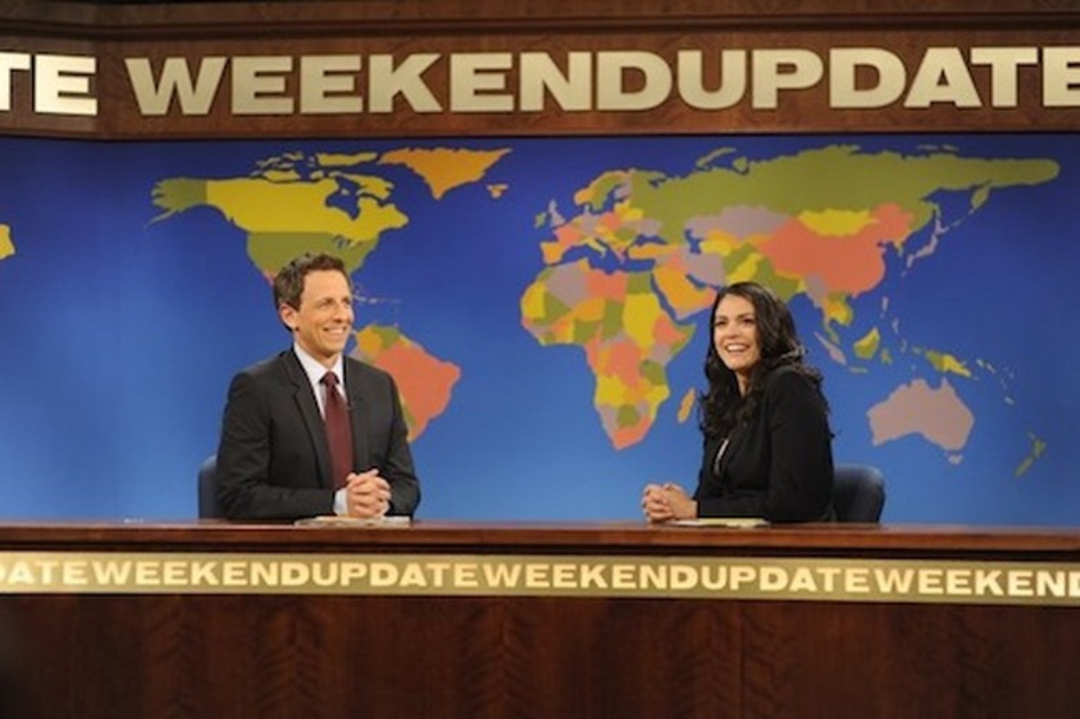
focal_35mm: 85
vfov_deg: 16.1
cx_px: 540
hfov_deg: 23.9
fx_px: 2548
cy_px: 360
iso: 1000
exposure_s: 1/125
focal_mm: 85
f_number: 2.8
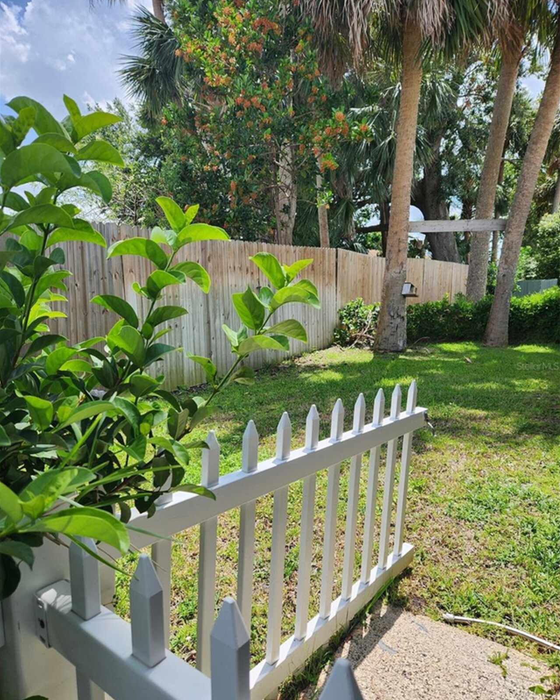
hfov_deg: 58.8
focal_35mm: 24
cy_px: 366
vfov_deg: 70.2
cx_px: 280
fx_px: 497
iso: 20
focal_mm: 5.4
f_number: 1.8
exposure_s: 1/1099
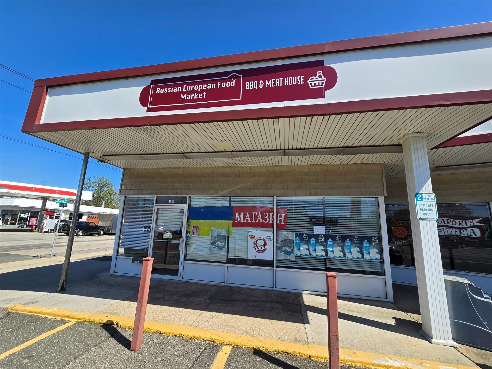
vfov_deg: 89.9
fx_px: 185
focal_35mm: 13
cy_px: 184
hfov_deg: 106.2
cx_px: 246
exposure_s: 1/2000
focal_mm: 2.2
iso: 50
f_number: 2.2
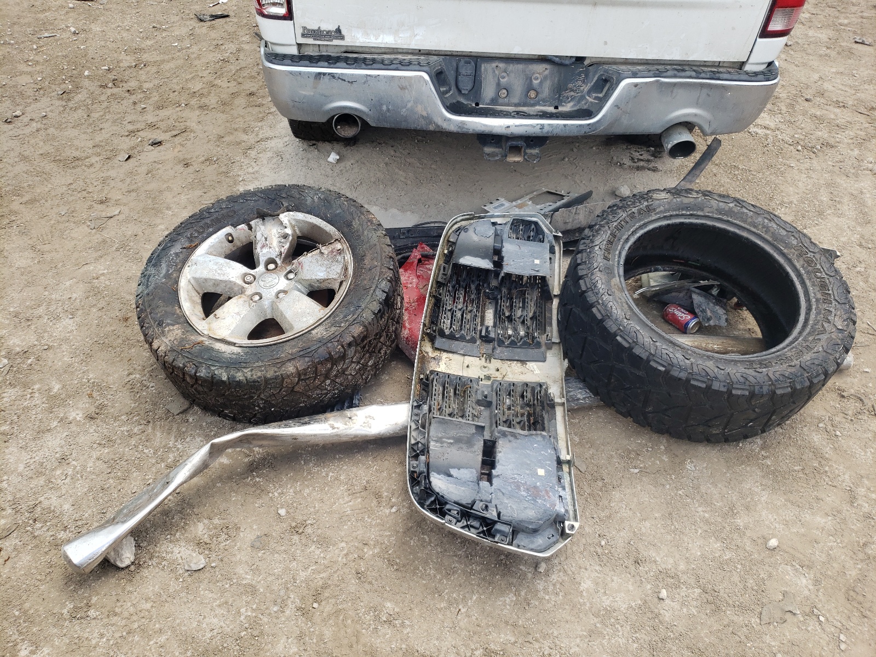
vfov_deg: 53.1
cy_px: 328
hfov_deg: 67.3
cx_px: 438
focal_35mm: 26
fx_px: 658
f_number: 1.5
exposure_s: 1/435
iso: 50
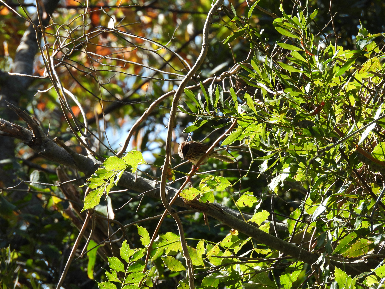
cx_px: 192
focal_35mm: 850
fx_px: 9454
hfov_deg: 2.3
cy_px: 144
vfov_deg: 1.7
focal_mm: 152
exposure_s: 1/250
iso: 140
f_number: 5.6
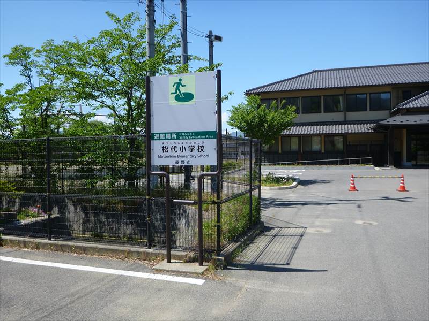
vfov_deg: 49.7
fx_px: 347
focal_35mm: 28
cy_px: 160
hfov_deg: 63.4
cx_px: 214
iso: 100
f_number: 3.3
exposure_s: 1/800
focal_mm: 4.9
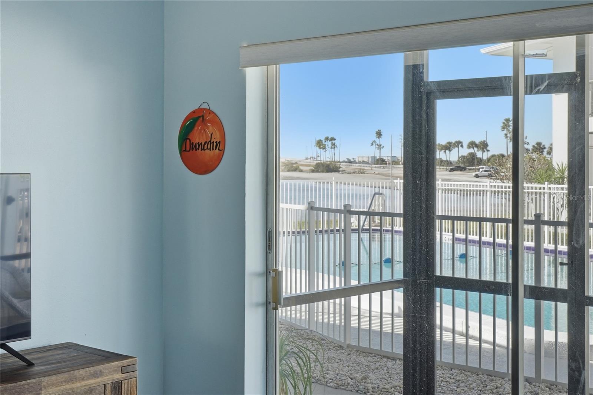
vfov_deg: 26.0
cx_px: 296
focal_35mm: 52
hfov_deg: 38.2
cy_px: 198
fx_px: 856
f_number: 11
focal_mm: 35
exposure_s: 1/4000
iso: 800
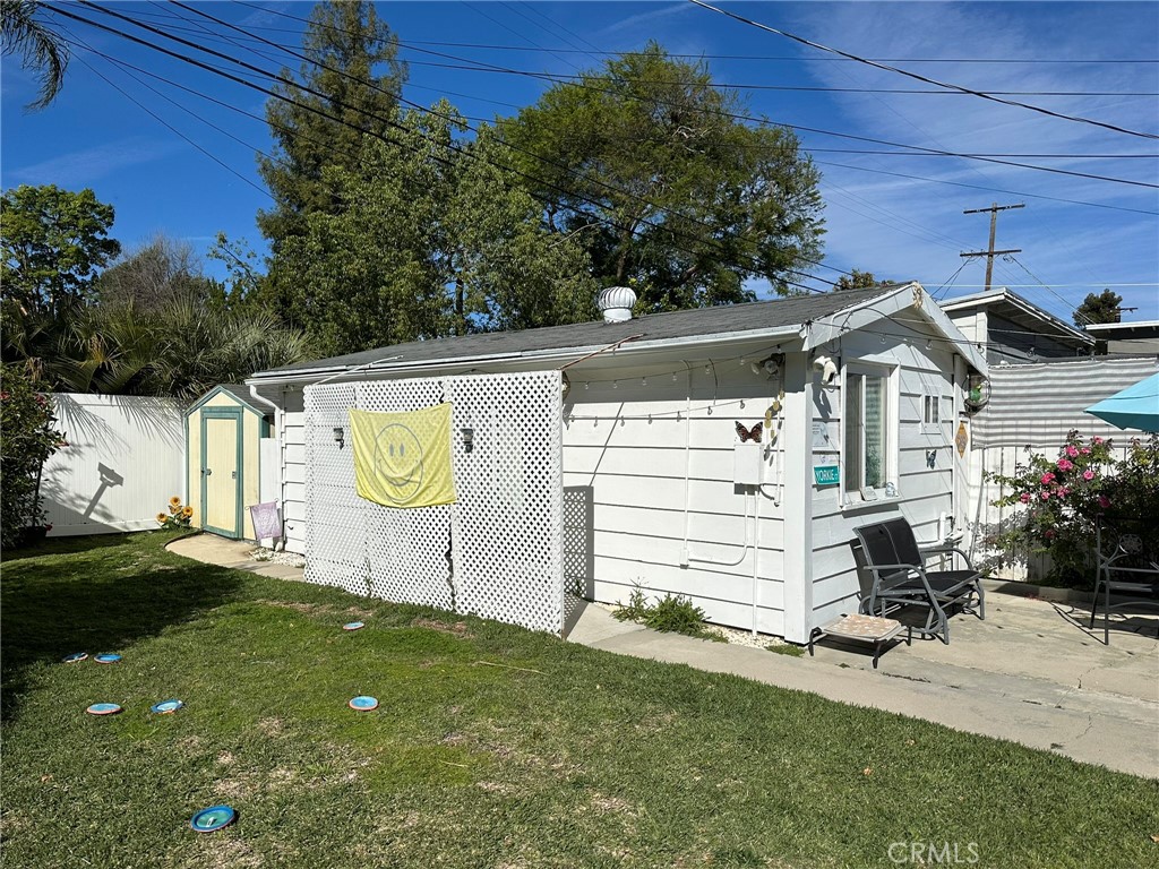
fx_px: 804
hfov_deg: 71.6
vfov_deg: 56.8
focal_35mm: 24
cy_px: 434
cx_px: 580
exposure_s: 1/13699
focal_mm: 6.86
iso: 80
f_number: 1.78
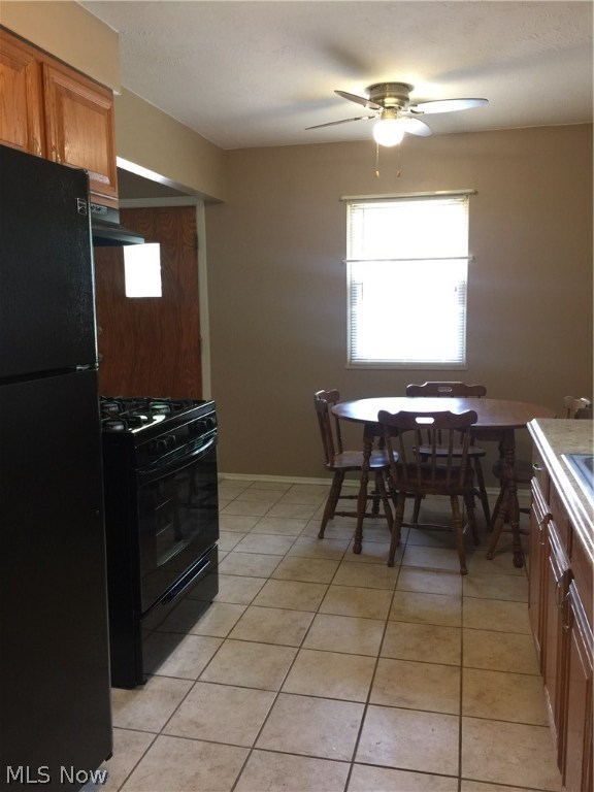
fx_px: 664
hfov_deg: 48.2
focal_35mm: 29
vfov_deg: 61.7
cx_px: 297
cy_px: 396
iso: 80
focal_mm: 4.15
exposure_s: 1/17
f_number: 2.2
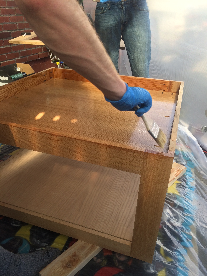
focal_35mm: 29
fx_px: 231
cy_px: 138
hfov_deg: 48.2
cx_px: 104
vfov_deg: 61.7
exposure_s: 1/380
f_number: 2.2
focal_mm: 4.15
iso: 32
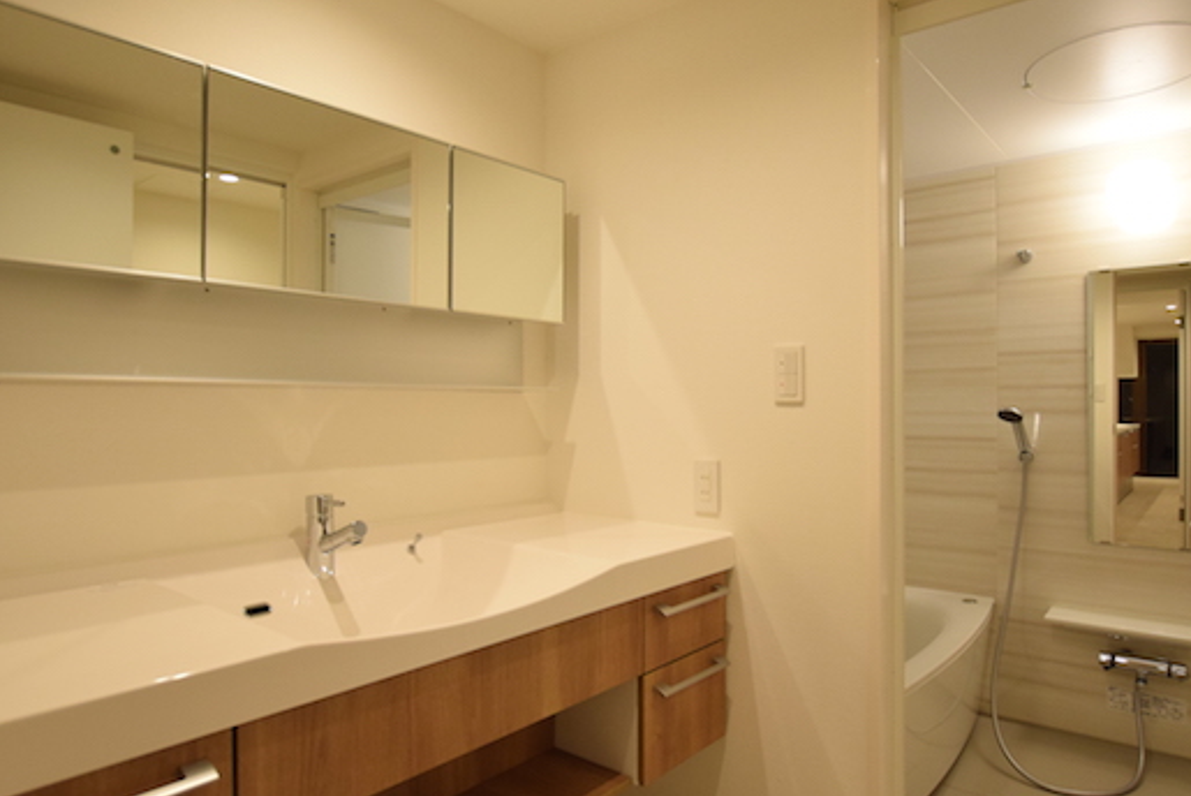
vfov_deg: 57.3
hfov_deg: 78.3
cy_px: 406
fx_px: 728
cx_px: 664
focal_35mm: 22
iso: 1250
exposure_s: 1/160
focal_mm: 12
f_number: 3.5
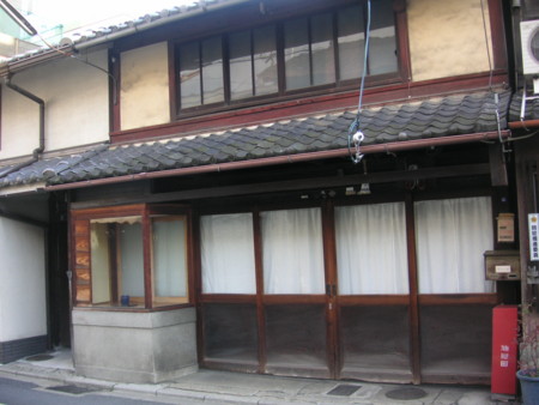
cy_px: 202
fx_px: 576
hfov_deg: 50.1
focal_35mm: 37
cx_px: 270
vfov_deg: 38.7
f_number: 2.8
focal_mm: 6.1
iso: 50
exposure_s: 1/60
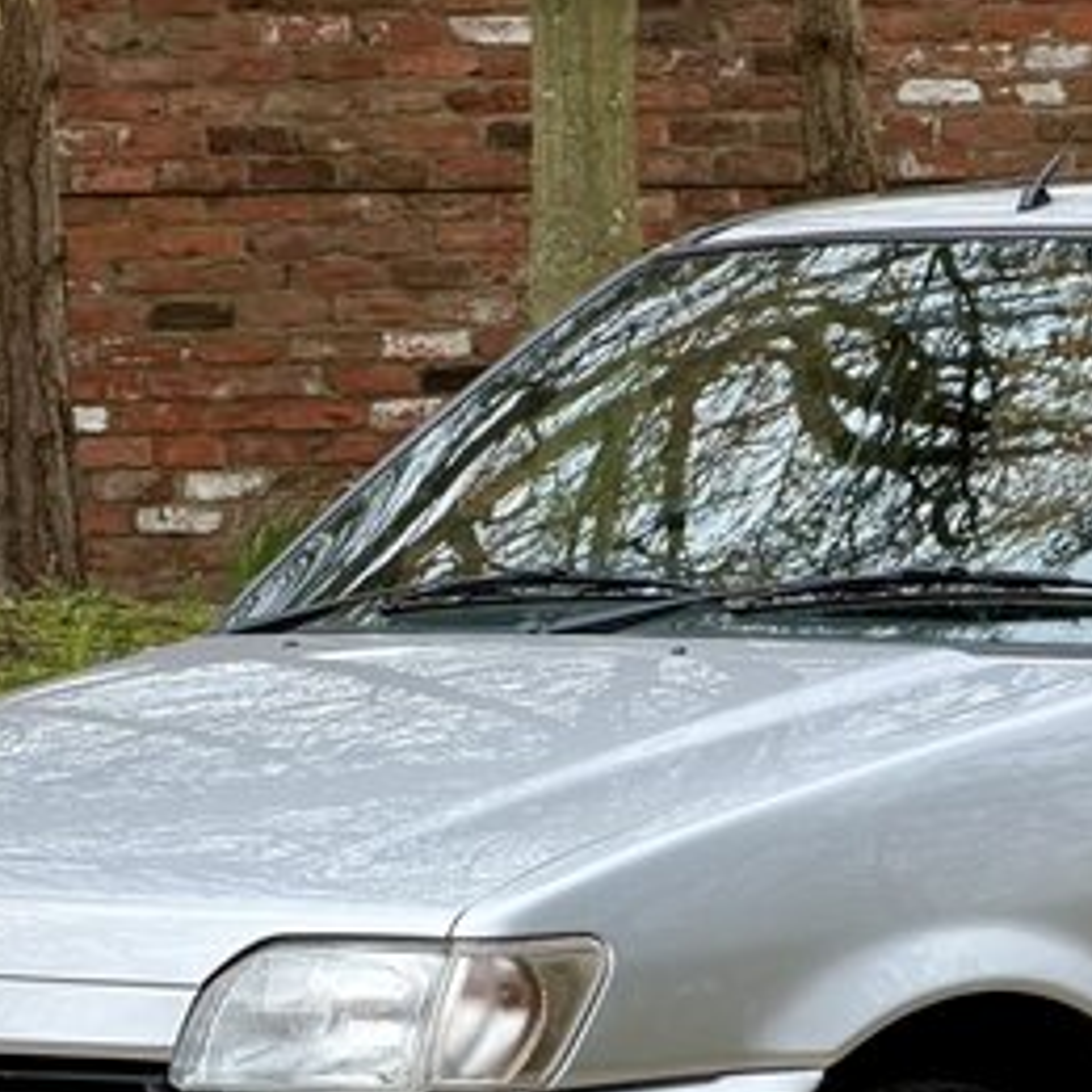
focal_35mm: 272
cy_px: 1016
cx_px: 1046
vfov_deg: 6.4
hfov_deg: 6.4
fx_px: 9708
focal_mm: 16.89
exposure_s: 1/403
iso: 50
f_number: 2.8
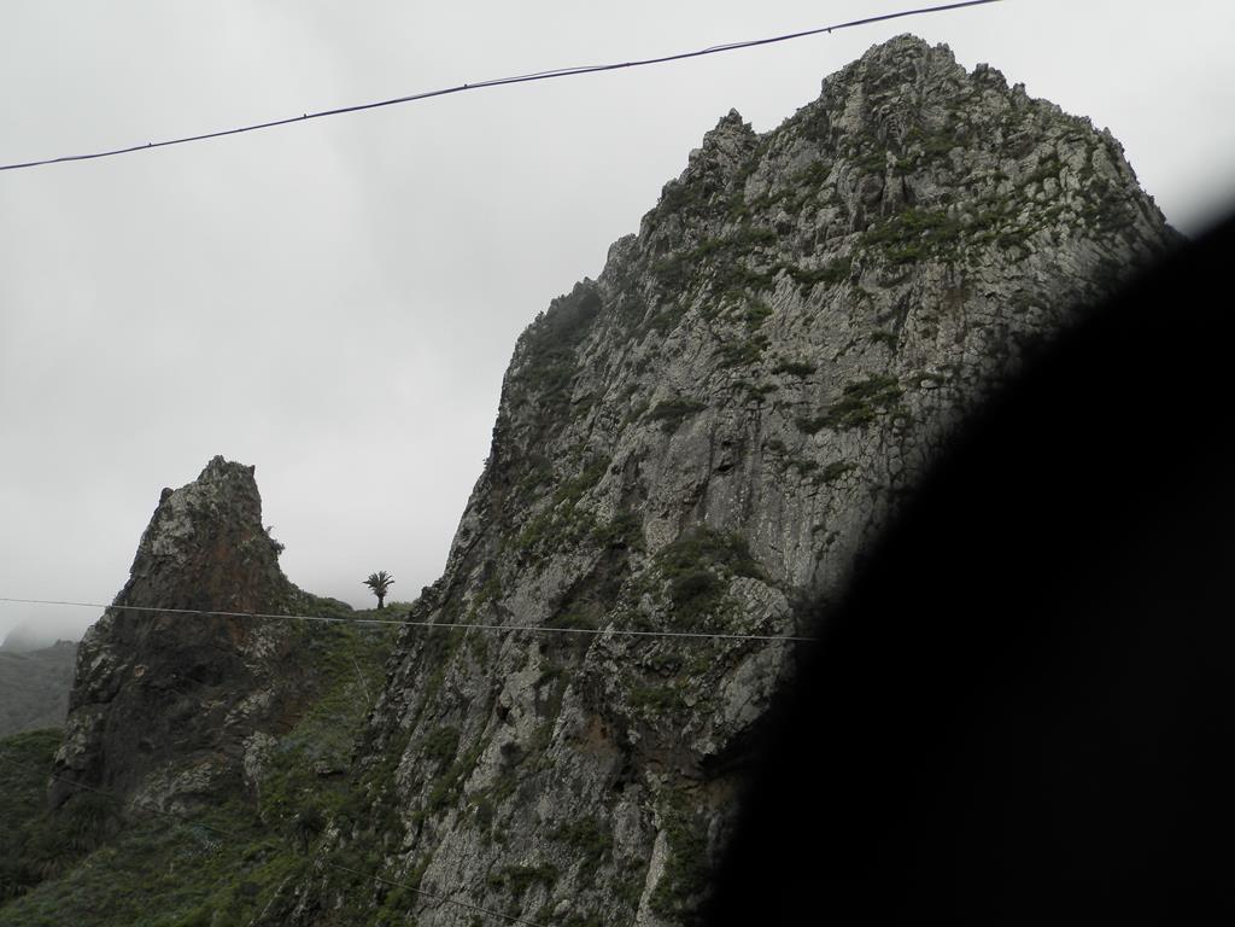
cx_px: 618
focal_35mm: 46
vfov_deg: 31.5
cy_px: 464
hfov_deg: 41.2
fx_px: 1641
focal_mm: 8.2
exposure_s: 1/250
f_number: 3.6
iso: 80
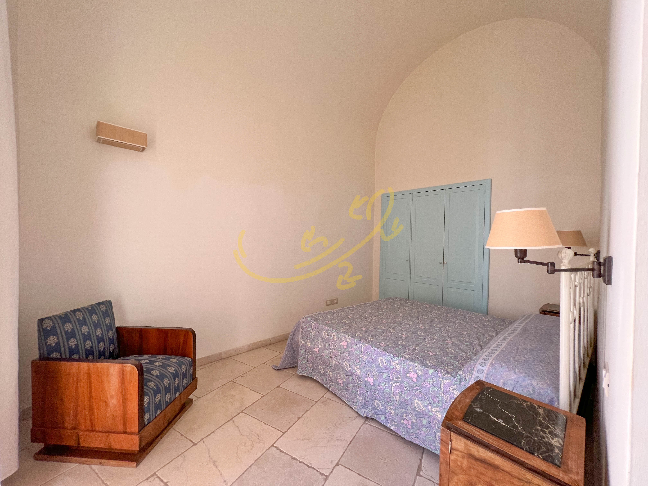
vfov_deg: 89.9
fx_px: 243
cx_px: 324
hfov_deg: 106.2
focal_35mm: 13
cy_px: 243
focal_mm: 1.57
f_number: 1.8
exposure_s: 1/100
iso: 80
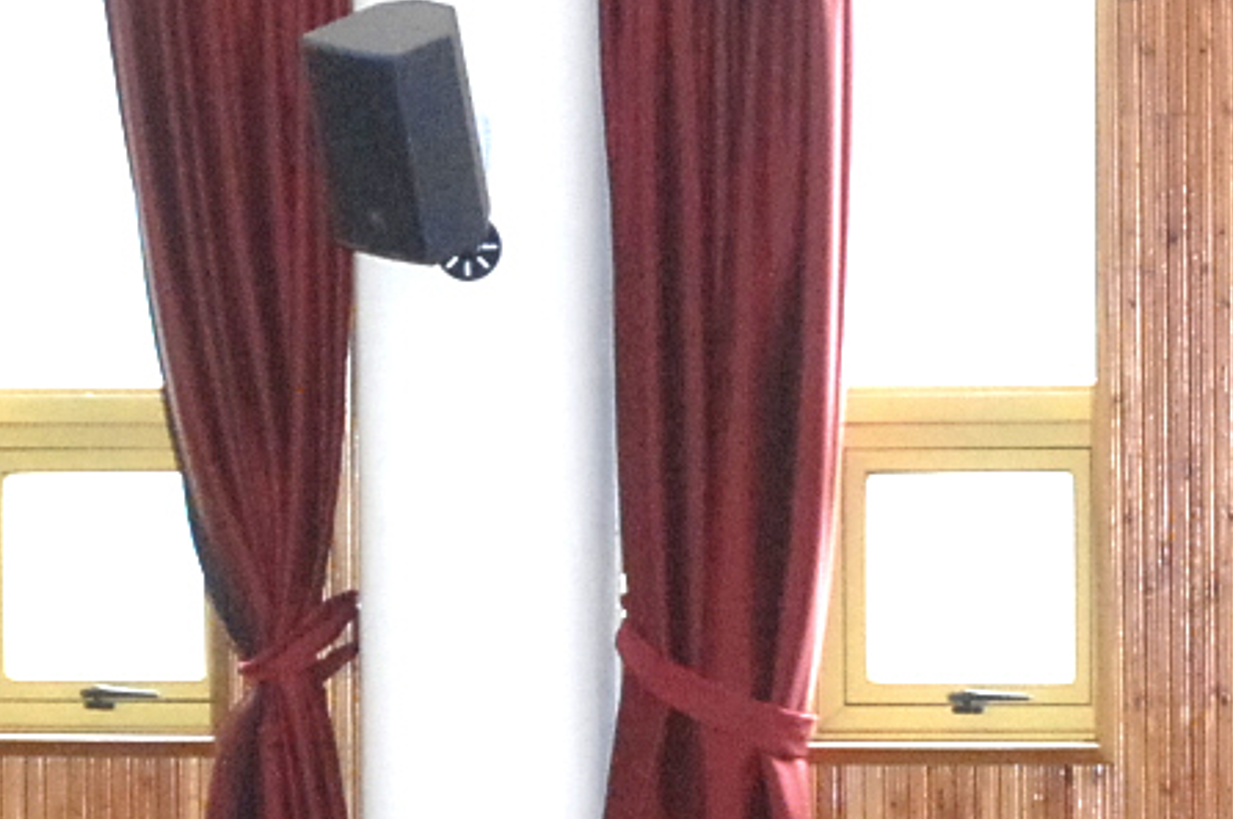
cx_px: 1754
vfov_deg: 4.8
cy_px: 607
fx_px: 9853
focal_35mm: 288
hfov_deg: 7.1
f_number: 6.7
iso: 800
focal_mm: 40
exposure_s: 1/60
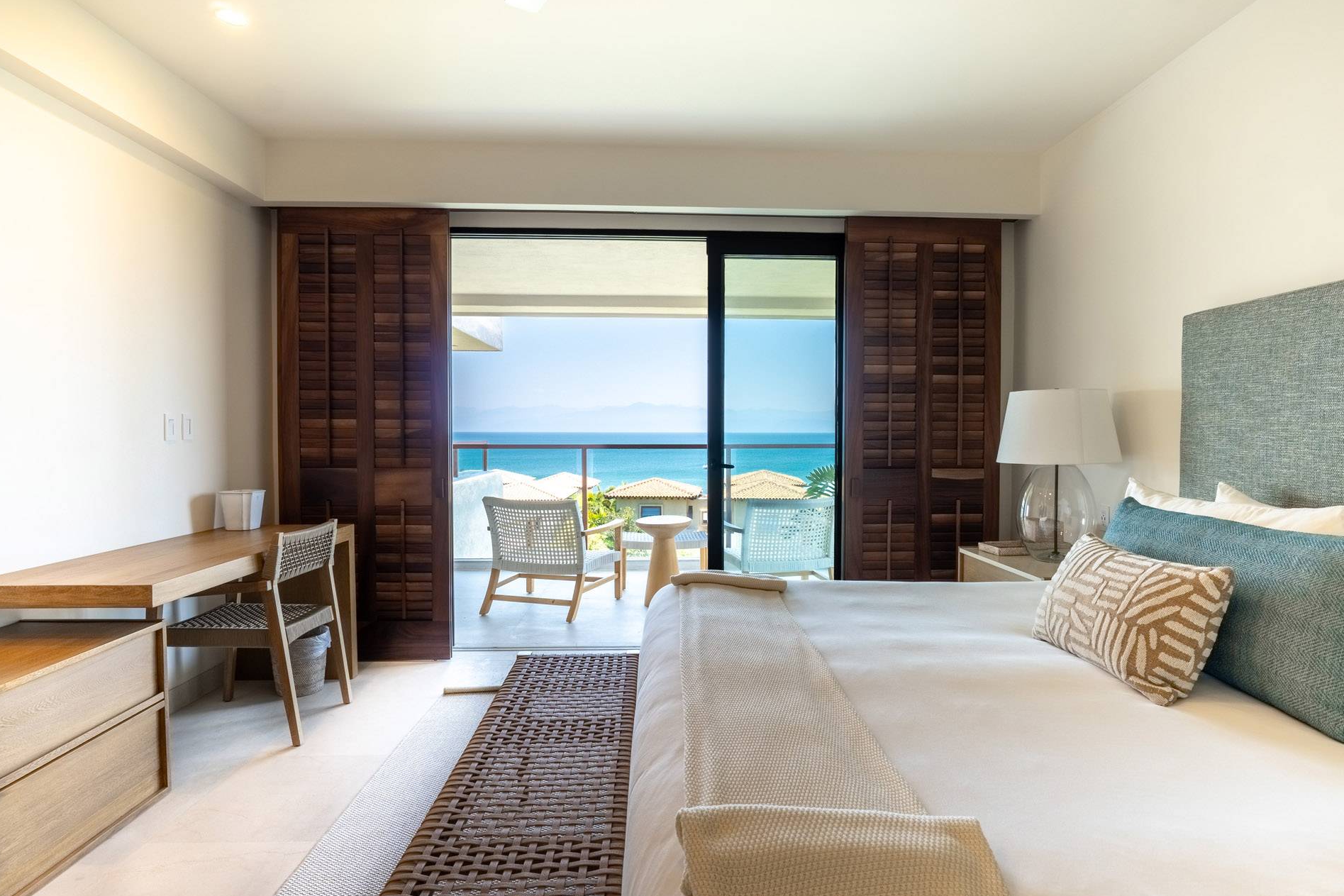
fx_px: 709
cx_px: 703
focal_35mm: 19
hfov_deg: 86.9
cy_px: 459
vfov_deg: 64.5
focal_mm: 12
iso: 320
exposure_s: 1/4000
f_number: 8
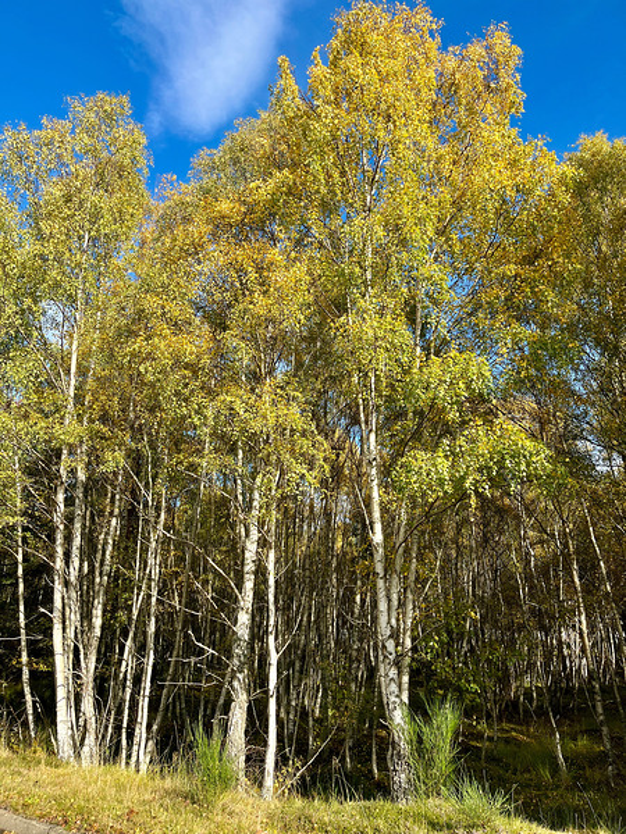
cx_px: 313
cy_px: 417
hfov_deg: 53.1
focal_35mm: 26
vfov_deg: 67.3
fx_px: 627
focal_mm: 5.1
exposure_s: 1/1536
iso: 50
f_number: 1.6
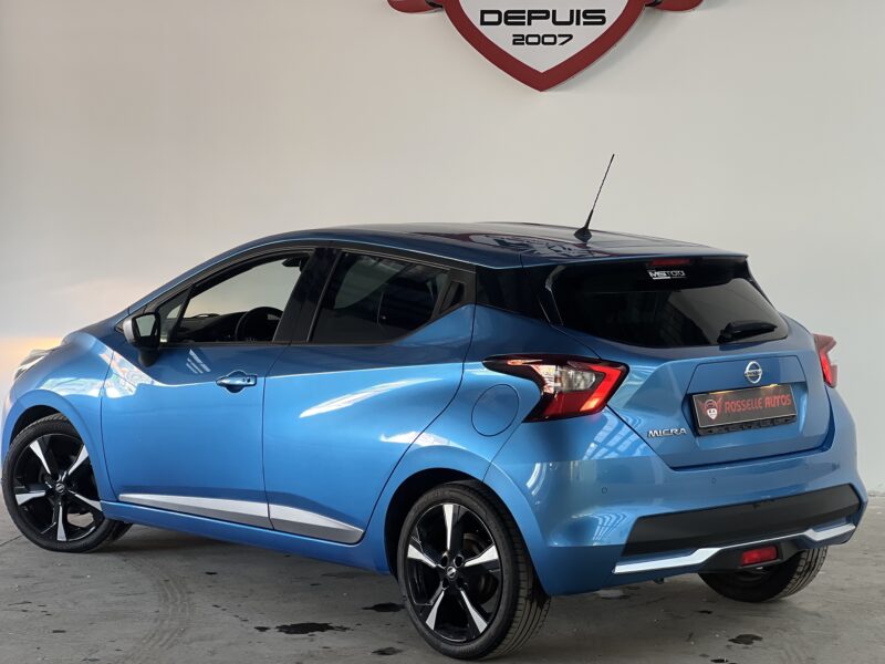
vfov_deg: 19.1
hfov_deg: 25.3
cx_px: 442
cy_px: 332
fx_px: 1969
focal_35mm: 77
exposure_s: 1/40
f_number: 2.8
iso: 160
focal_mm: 9
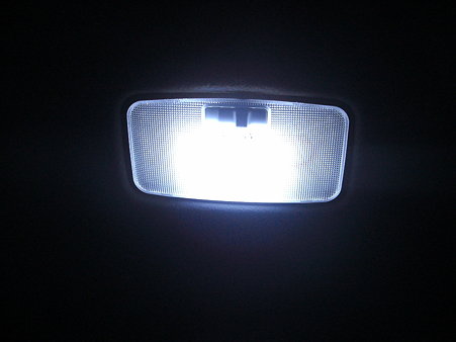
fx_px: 500
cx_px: 228
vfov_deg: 37.7
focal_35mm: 38
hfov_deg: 49.0
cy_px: 171
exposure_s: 1/320
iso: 800
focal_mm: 7.9
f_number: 2.8
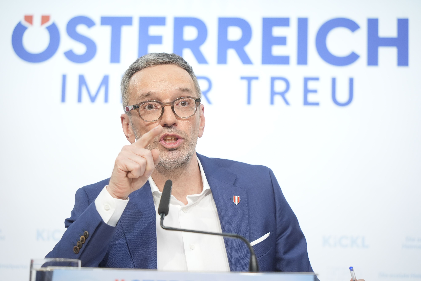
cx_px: 210
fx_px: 1064
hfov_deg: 22.4
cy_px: 140
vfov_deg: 15.0
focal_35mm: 91
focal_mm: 91
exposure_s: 1/400
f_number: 4.5
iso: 1600
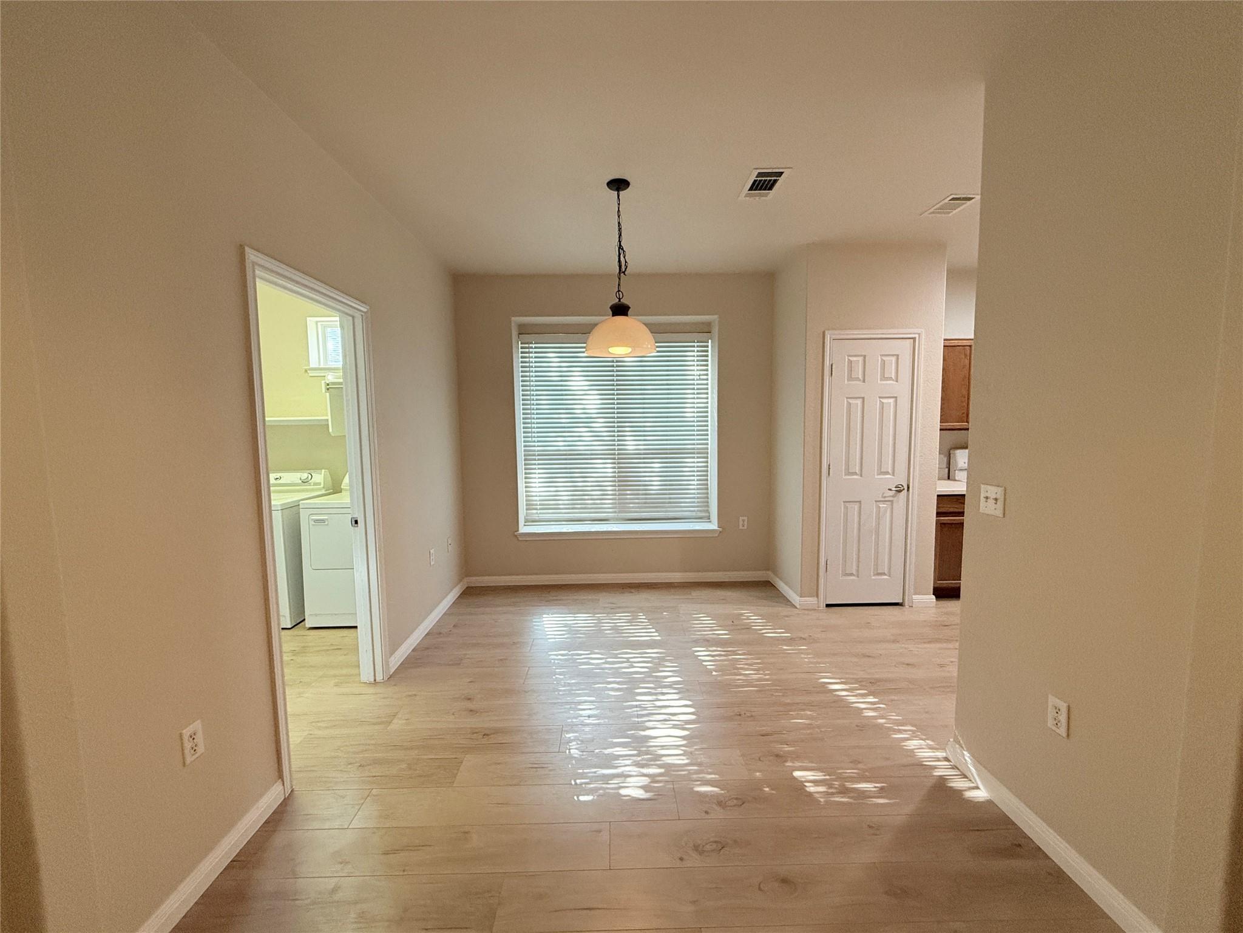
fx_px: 503
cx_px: 622
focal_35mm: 14
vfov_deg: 85.7
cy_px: 466
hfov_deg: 102.1
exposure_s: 1/120
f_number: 2.2
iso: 320
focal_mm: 2.22
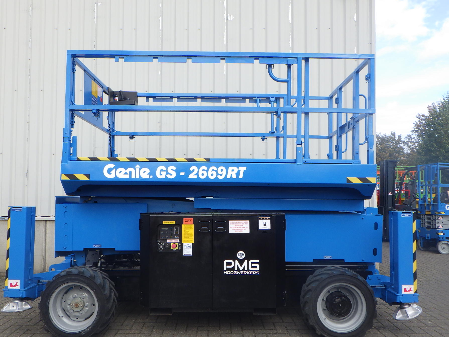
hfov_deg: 56.8
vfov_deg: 44.1
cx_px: 225
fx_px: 415
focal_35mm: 32
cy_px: 182
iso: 125
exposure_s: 1/320
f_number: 4.2
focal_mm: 5
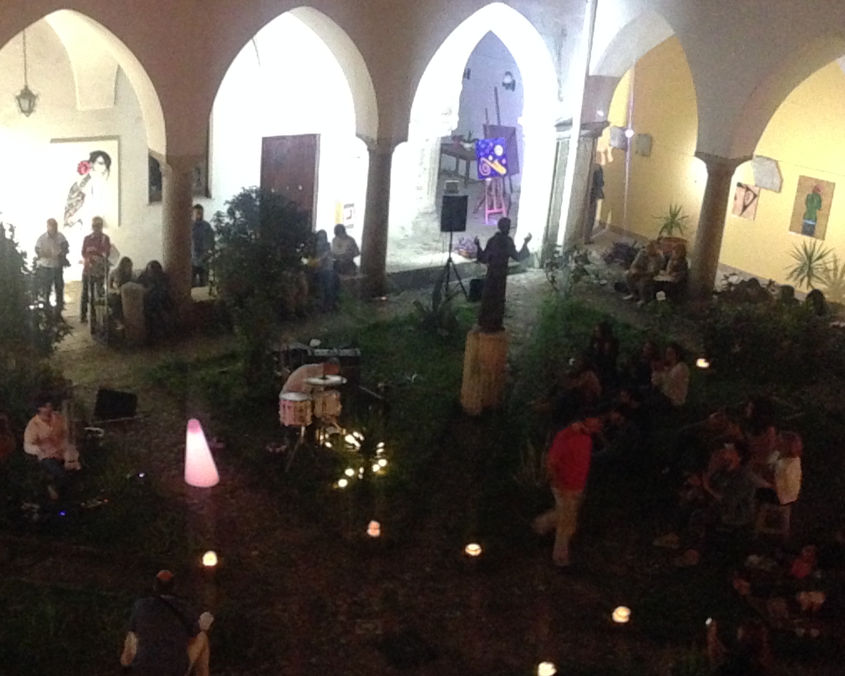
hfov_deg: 35.6
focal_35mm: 52
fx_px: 1300
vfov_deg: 29.1
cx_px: 280
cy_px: 356
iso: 1250
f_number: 2.4
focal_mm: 4.12
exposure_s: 1/20
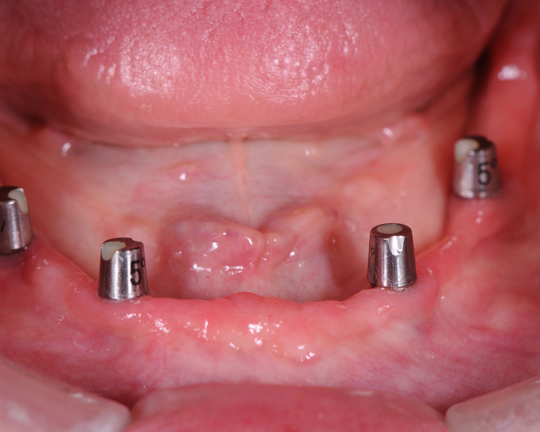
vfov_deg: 7.9
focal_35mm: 196
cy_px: 219
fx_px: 3126
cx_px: 255
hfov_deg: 9.9
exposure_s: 1/160
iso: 320
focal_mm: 105
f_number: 14
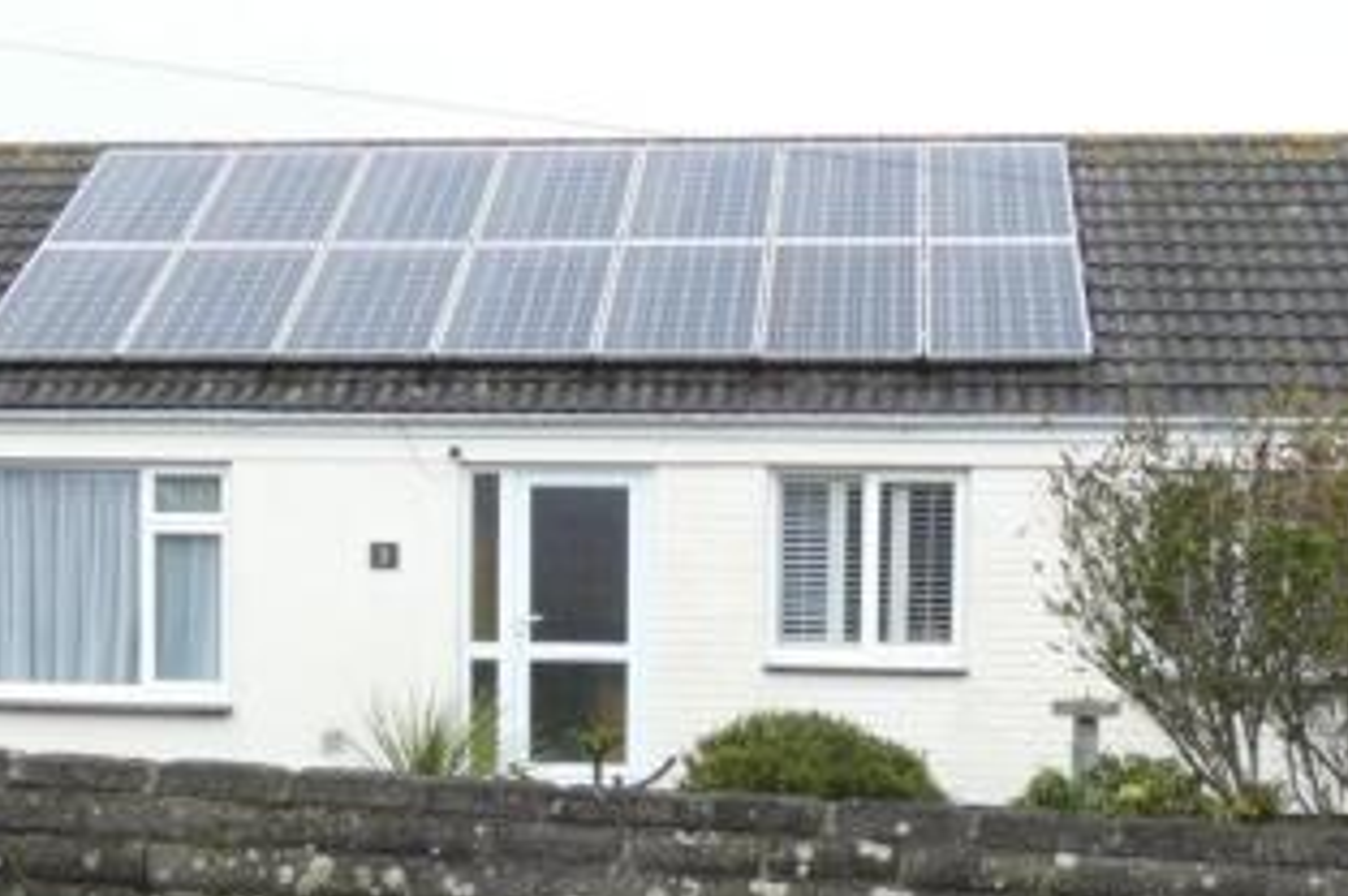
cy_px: 653
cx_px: 592
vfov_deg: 21.0
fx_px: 2394
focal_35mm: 64
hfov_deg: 31.4
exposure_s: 1/80
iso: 200
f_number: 3.4
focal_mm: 6
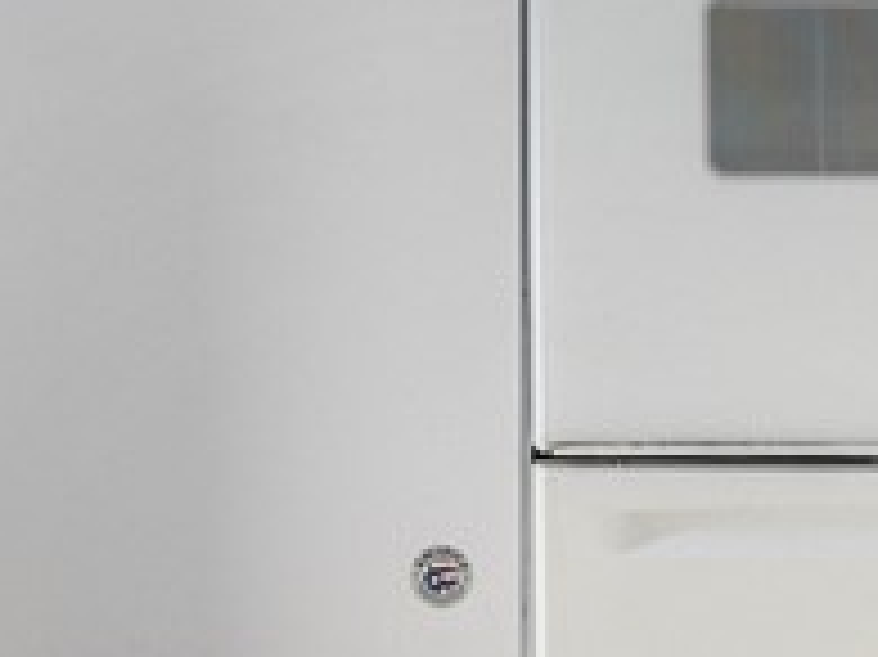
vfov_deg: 16.3
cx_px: -660
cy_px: -551
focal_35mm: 75
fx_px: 1901
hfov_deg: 19.8
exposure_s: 1/100
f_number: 9
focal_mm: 14
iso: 200
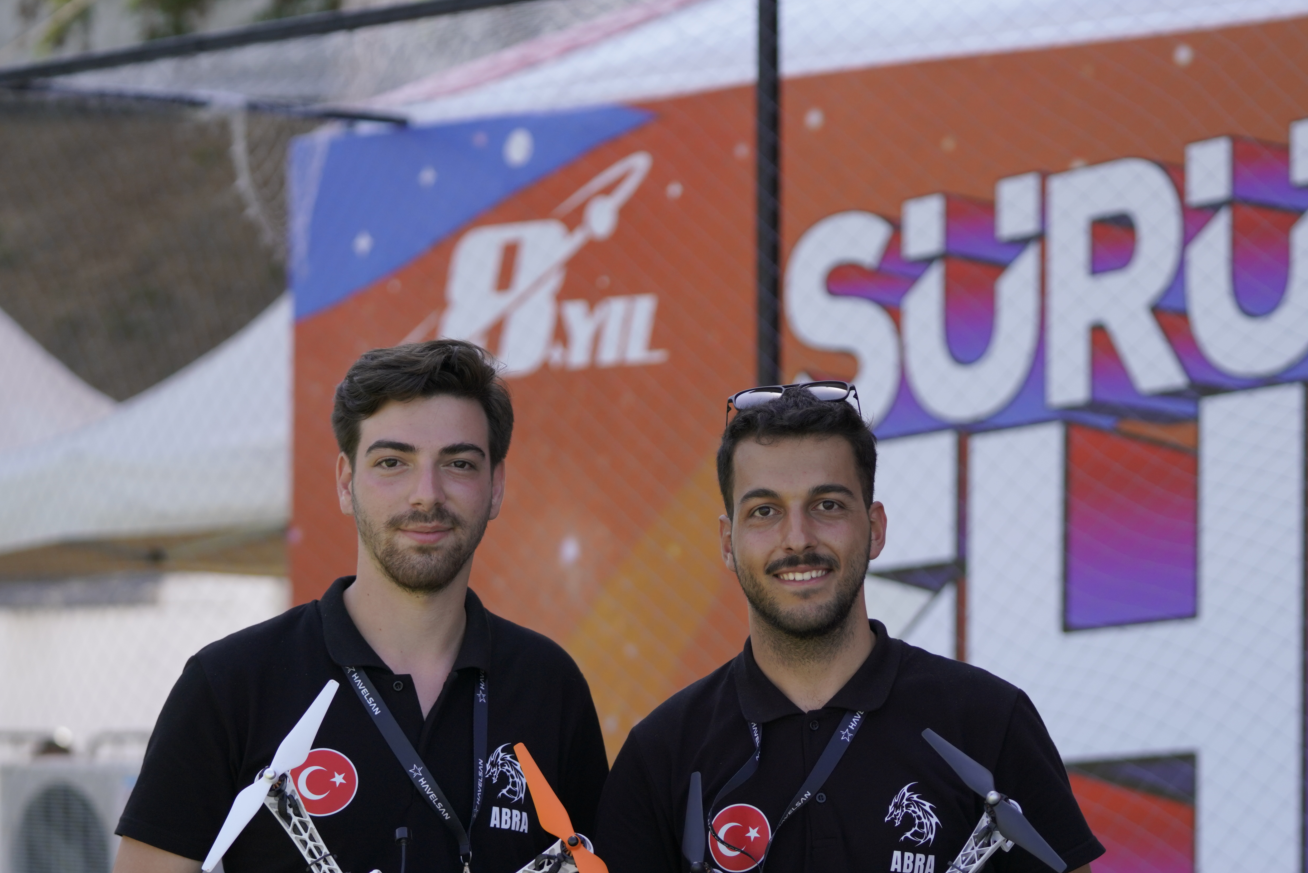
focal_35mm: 125
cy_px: 689
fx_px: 4542
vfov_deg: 10.9
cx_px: 847
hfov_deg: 16.4
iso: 400
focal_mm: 78
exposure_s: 1/2000
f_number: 2.8
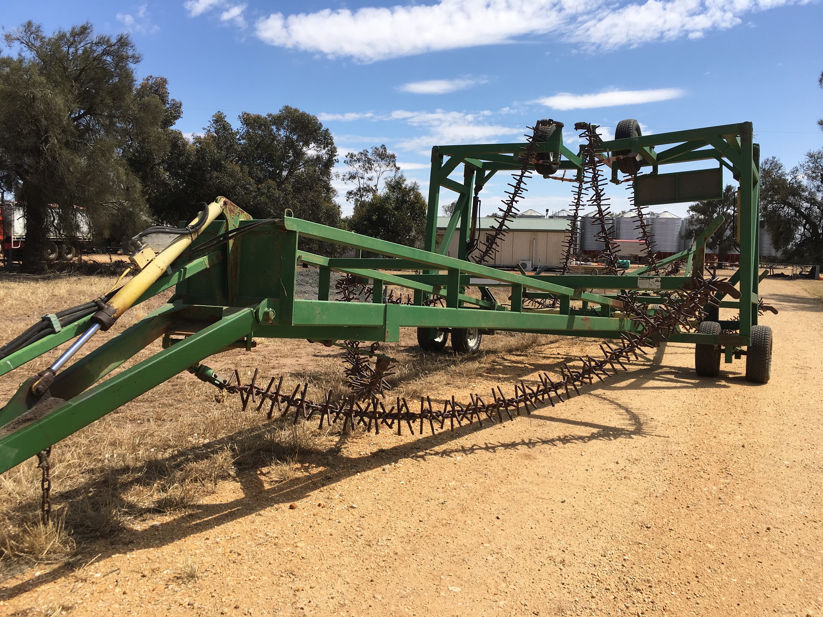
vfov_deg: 48.2
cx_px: 412
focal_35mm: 29
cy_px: 308
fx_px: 689
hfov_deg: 61.7
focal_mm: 4.15
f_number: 2.2
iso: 25
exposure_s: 1/1570
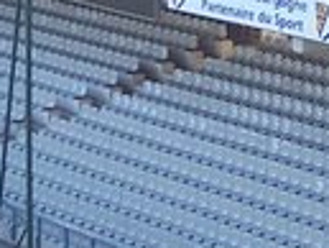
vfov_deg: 4.5
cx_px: 400
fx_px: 3130
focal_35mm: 329
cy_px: -59
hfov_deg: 6.0
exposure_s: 1/180
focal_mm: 8.6
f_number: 3.4
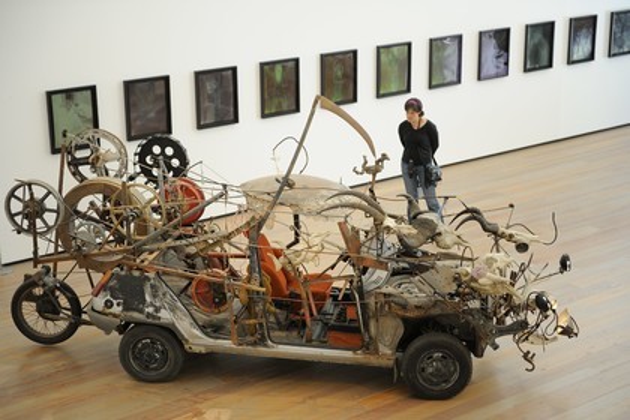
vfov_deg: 20.6
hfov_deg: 30.5
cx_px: 315
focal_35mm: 66
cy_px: 210
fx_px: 1155
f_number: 2.8
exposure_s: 1/40
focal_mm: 66
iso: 400
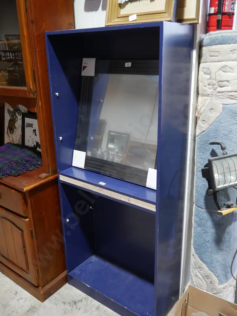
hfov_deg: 44.2
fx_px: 292
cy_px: 158
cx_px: 118
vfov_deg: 56.8
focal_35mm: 32
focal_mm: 16
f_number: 3.6
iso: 400
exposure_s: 1/60
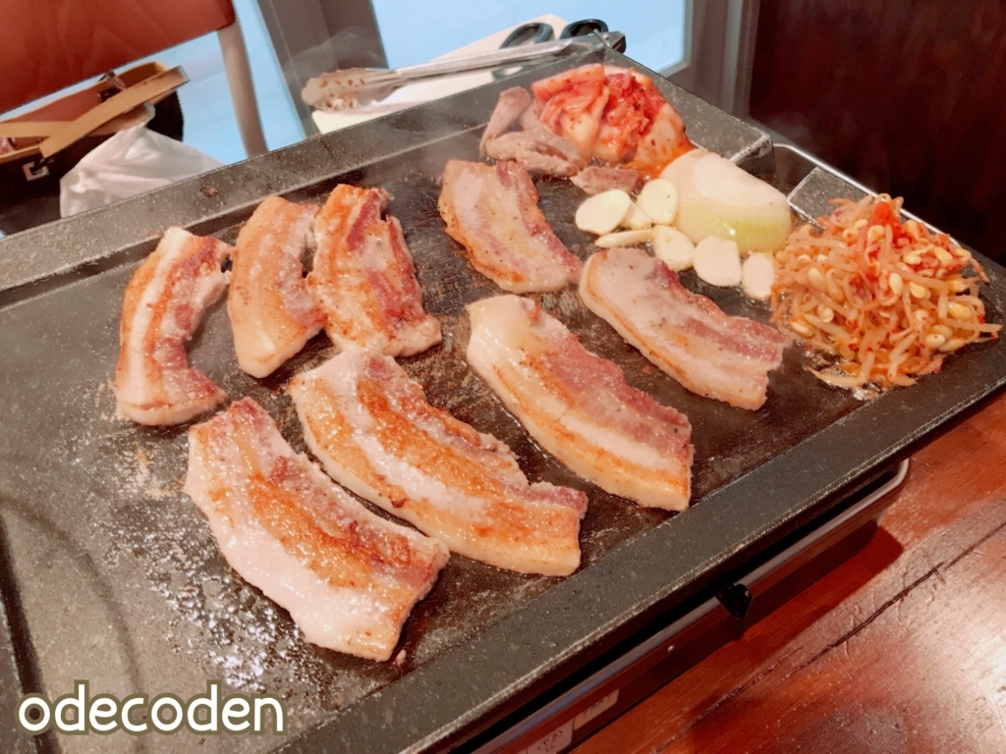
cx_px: 503
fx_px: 814
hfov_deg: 63.4
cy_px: 377
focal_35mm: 28
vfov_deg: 49.7
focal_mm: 3.99
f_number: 1.8
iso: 32
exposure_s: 1/33
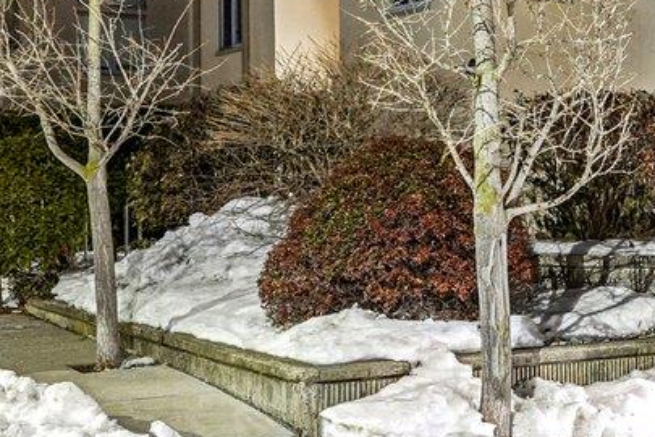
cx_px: 906
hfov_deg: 21.9
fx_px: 1474
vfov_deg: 15.7
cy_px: -187
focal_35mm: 81
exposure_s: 3.2
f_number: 8
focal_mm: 16
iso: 400
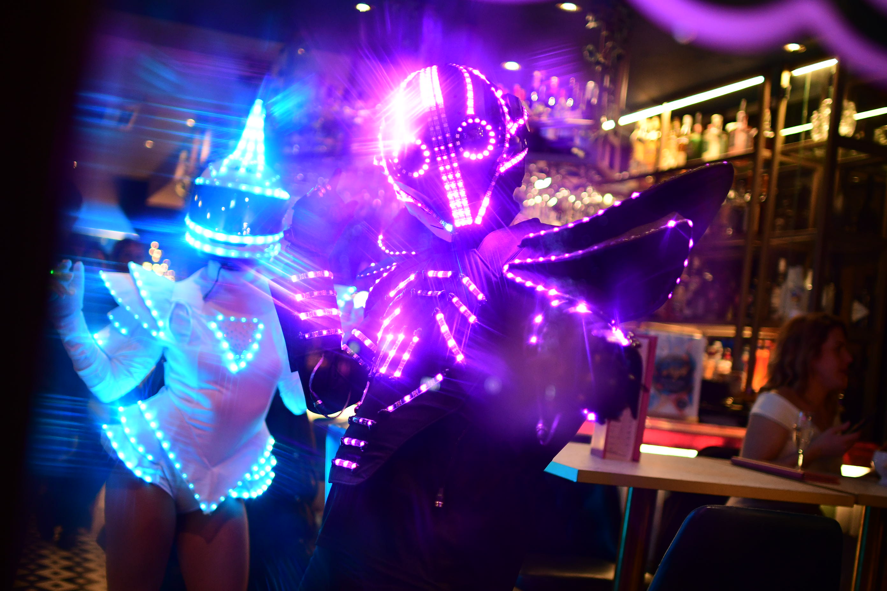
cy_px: 296
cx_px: 444
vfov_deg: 29.9
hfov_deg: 43.6
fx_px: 1109
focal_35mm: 45
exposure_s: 1/200
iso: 1250
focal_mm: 30
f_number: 1.4
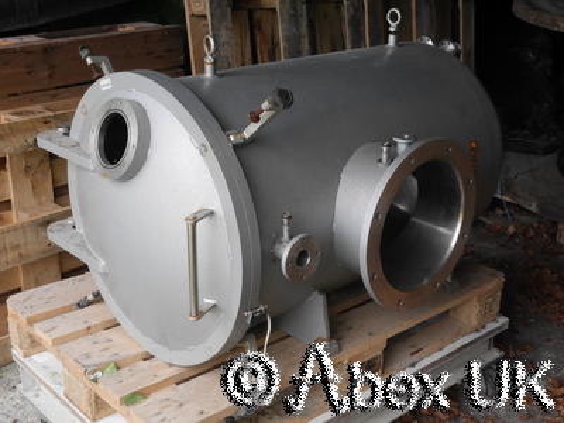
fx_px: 815
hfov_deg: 38.2
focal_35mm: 50
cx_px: 282
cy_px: 212
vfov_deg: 29.1
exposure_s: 1/400
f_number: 11
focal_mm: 25
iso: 3200
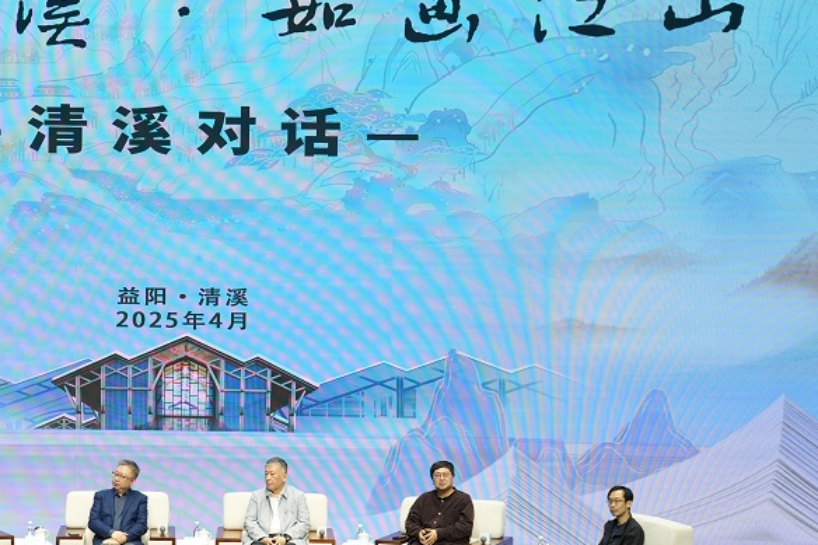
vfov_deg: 13.5
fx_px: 2294
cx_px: 214
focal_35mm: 101
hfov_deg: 20.1
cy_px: 322
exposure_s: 1/125
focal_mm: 59
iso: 500
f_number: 4
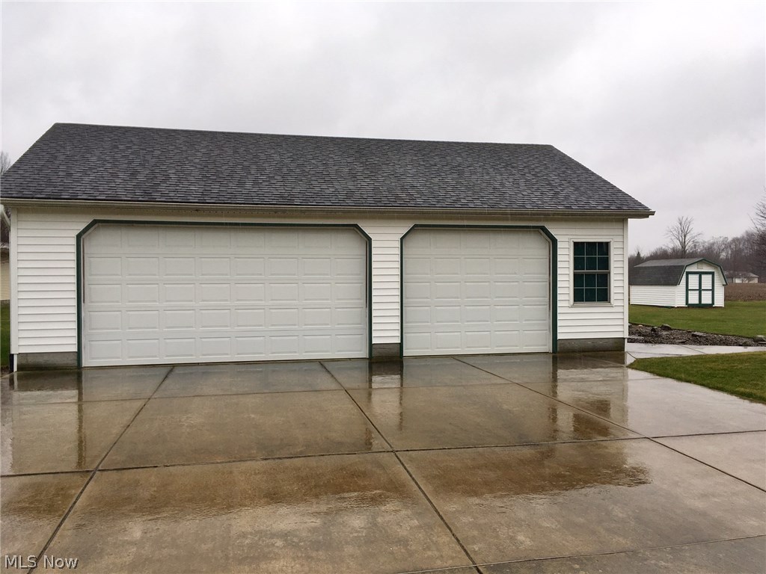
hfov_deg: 61.7
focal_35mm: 29
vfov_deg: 48.2
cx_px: 383
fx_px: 642
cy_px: 287
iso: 25
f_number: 2.2
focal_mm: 4.15
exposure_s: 1/300
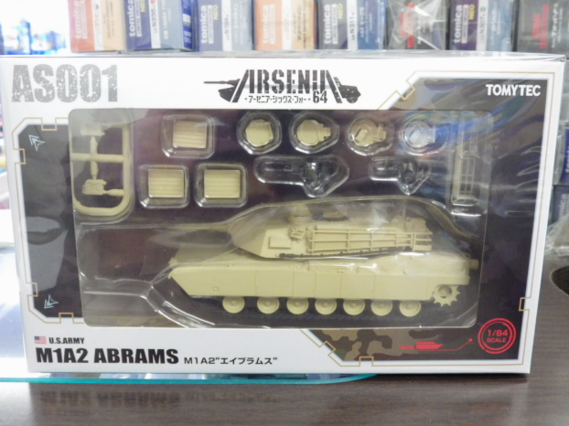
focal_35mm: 35
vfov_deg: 40.7
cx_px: 277
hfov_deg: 52.6
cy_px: 209
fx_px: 575
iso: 800
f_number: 3.4
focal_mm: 6.2
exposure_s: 1/30
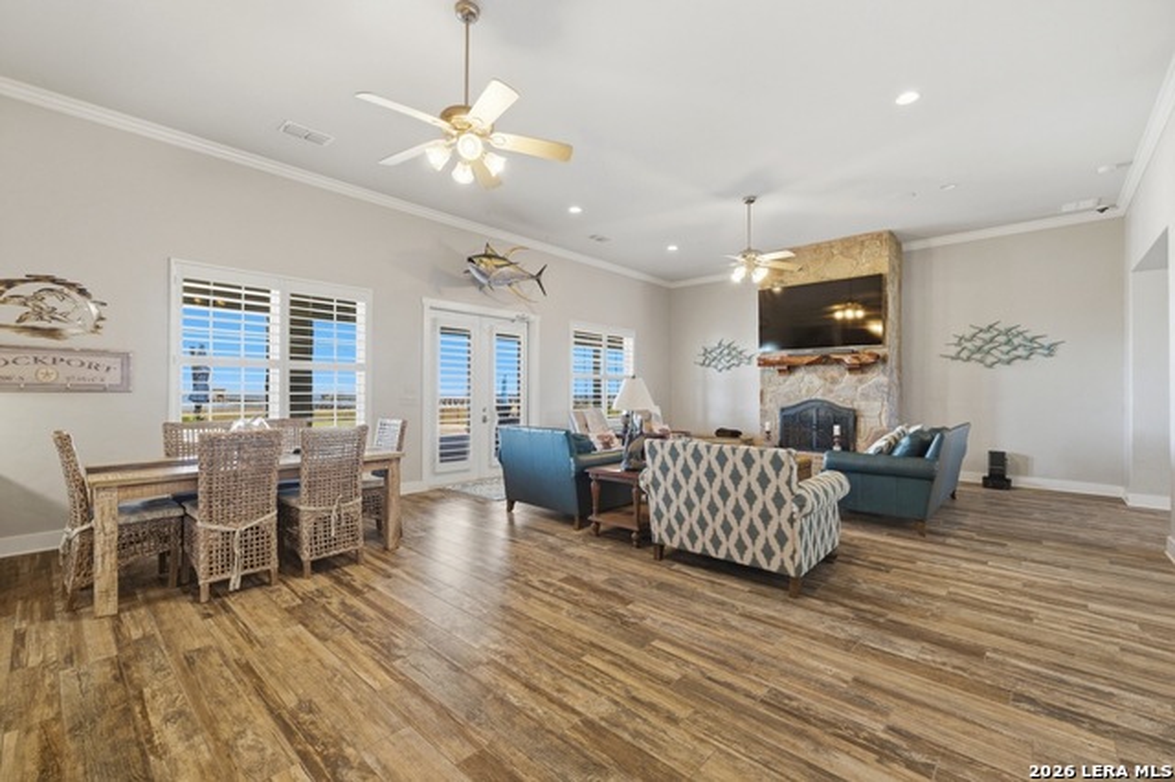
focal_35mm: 15
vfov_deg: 77.3
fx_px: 489
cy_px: 391
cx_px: 588
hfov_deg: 100.4
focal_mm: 15
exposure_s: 1/40
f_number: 10
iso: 100
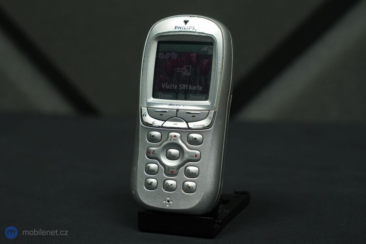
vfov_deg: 19.4
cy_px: 122
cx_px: 183
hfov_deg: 28.9
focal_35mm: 70
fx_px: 711
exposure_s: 1/160
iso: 1000
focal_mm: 70
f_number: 6.3
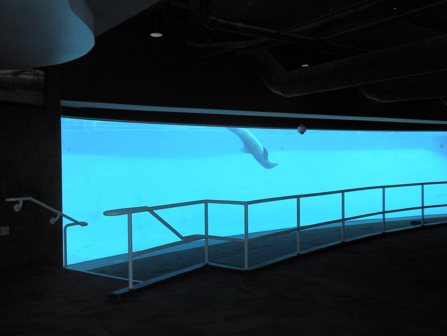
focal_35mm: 37
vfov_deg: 38.7
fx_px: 478
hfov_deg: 50.1
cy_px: 168
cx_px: 224
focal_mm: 6.6
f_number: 3.5
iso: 90
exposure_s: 1/224
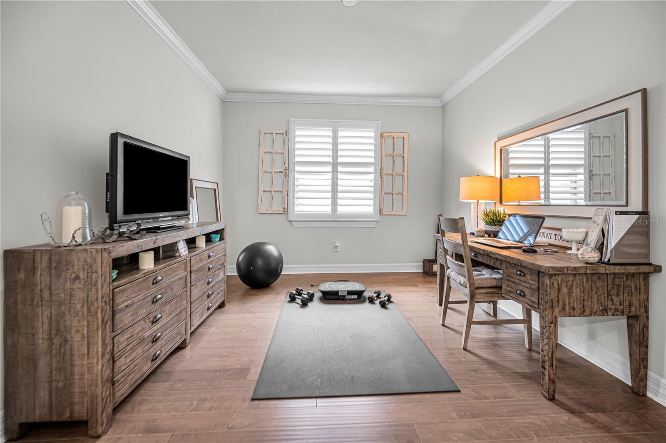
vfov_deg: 81.1
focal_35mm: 14
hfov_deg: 104.3
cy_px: 222
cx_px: 333
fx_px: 259
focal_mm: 14
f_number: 5.6
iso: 250
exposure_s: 1/10
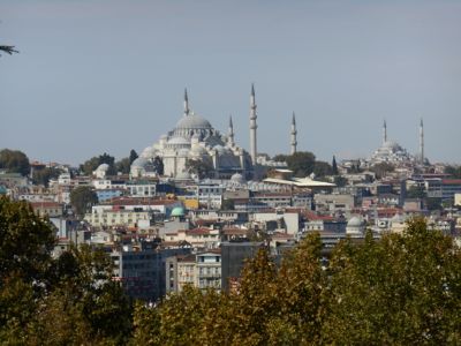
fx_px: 2424
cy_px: 173
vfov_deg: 8.2
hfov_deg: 10.9
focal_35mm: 182
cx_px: 230
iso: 80
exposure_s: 1/500
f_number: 6.4
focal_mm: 32.9
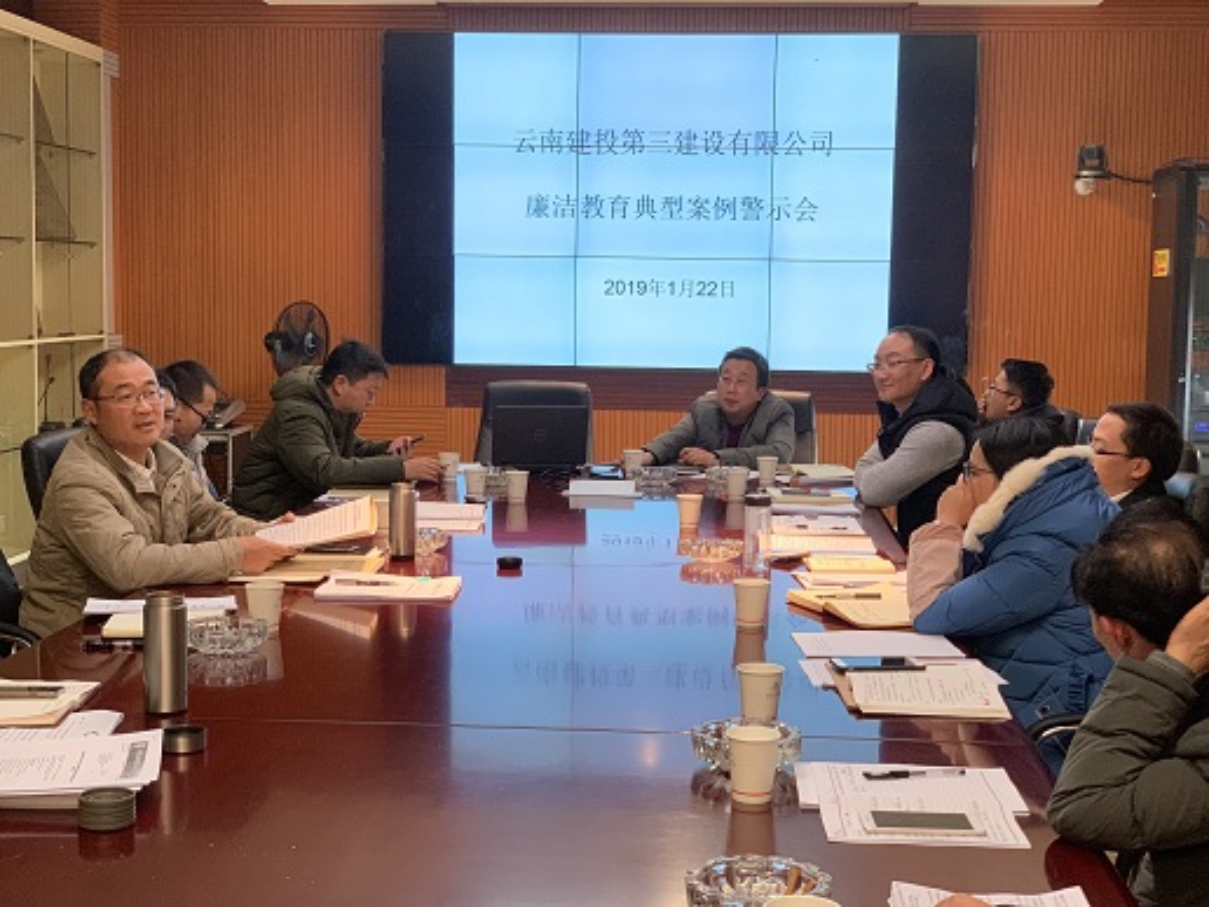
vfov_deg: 28.0
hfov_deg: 36.8
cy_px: 454
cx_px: 604
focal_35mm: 52
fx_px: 1816
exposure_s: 1/50
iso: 400
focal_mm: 6
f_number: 2.4
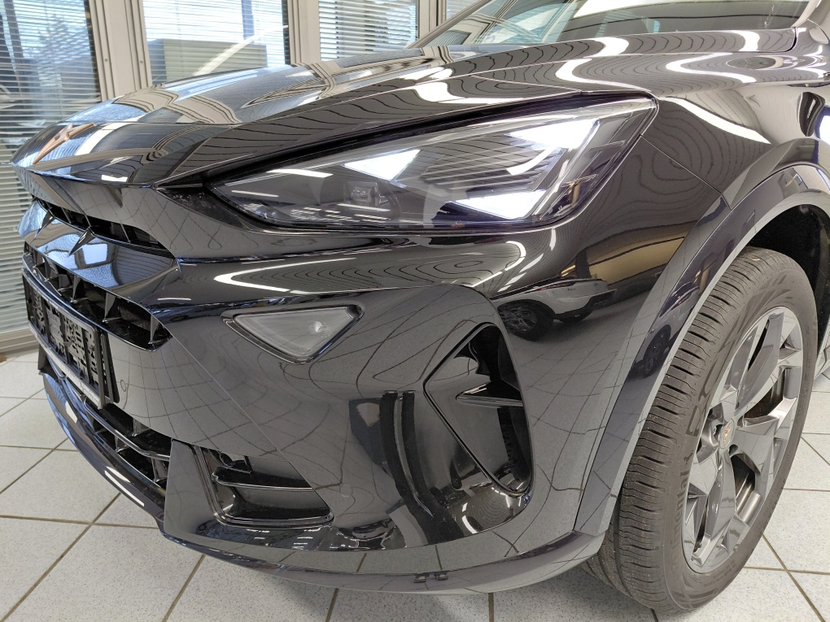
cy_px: 311
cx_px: 415
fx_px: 599
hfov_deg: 69.4
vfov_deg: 54.9
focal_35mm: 25
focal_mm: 4.69
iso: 320
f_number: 1.8
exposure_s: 1/60
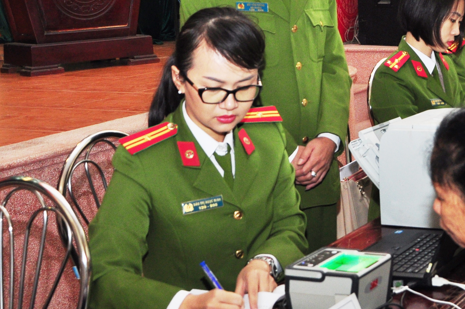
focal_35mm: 79
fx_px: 1019
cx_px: 463
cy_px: 79
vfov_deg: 17.1
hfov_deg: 24.5
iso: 500
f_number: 5
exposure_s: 1/200
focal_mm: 24
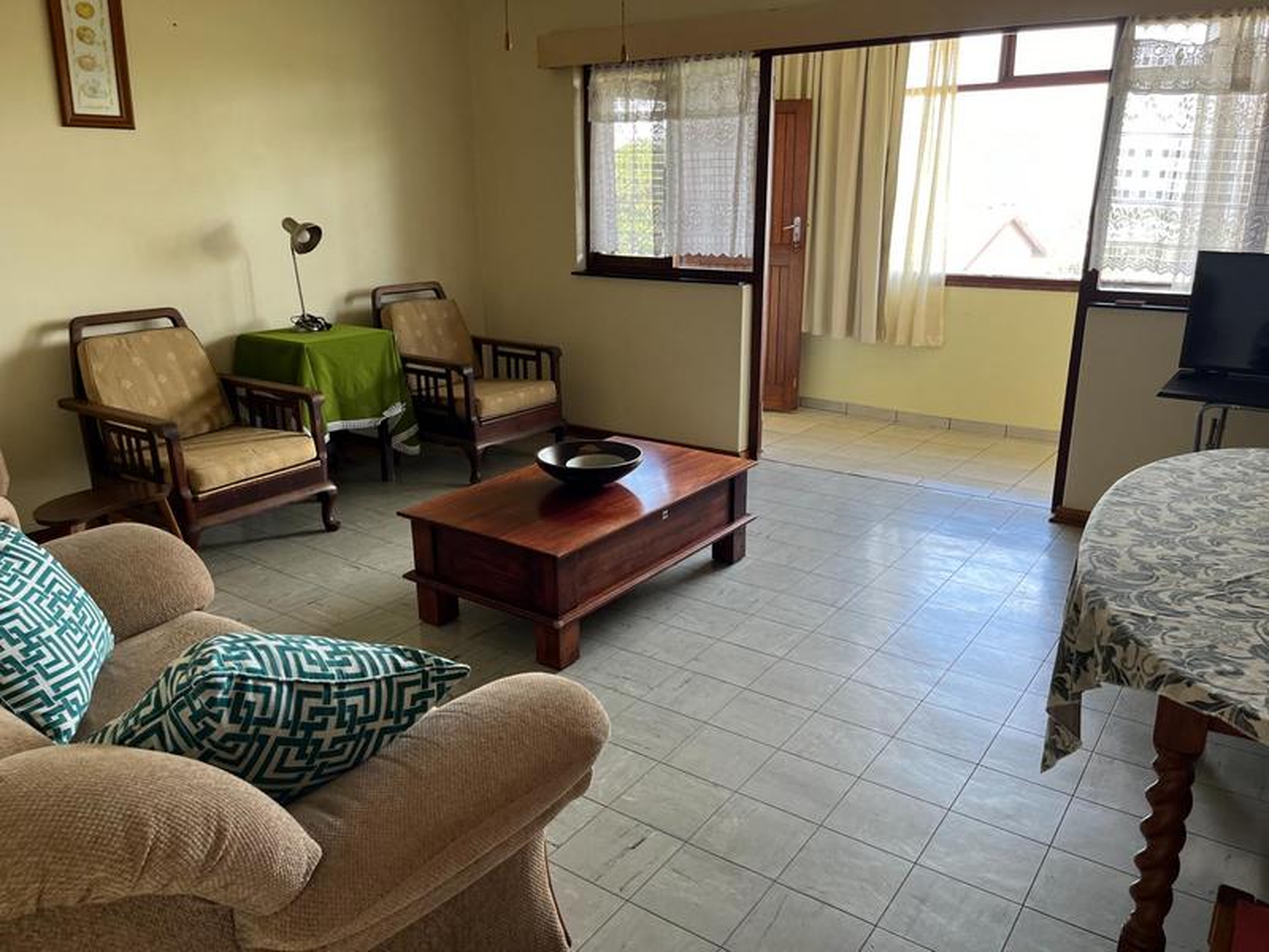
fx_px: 953
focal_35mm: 26
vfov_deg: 53.1
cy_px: 476
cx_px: 634
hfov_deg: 67.3
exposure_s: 1/121
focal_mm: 5.1
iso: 100
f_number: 1.6
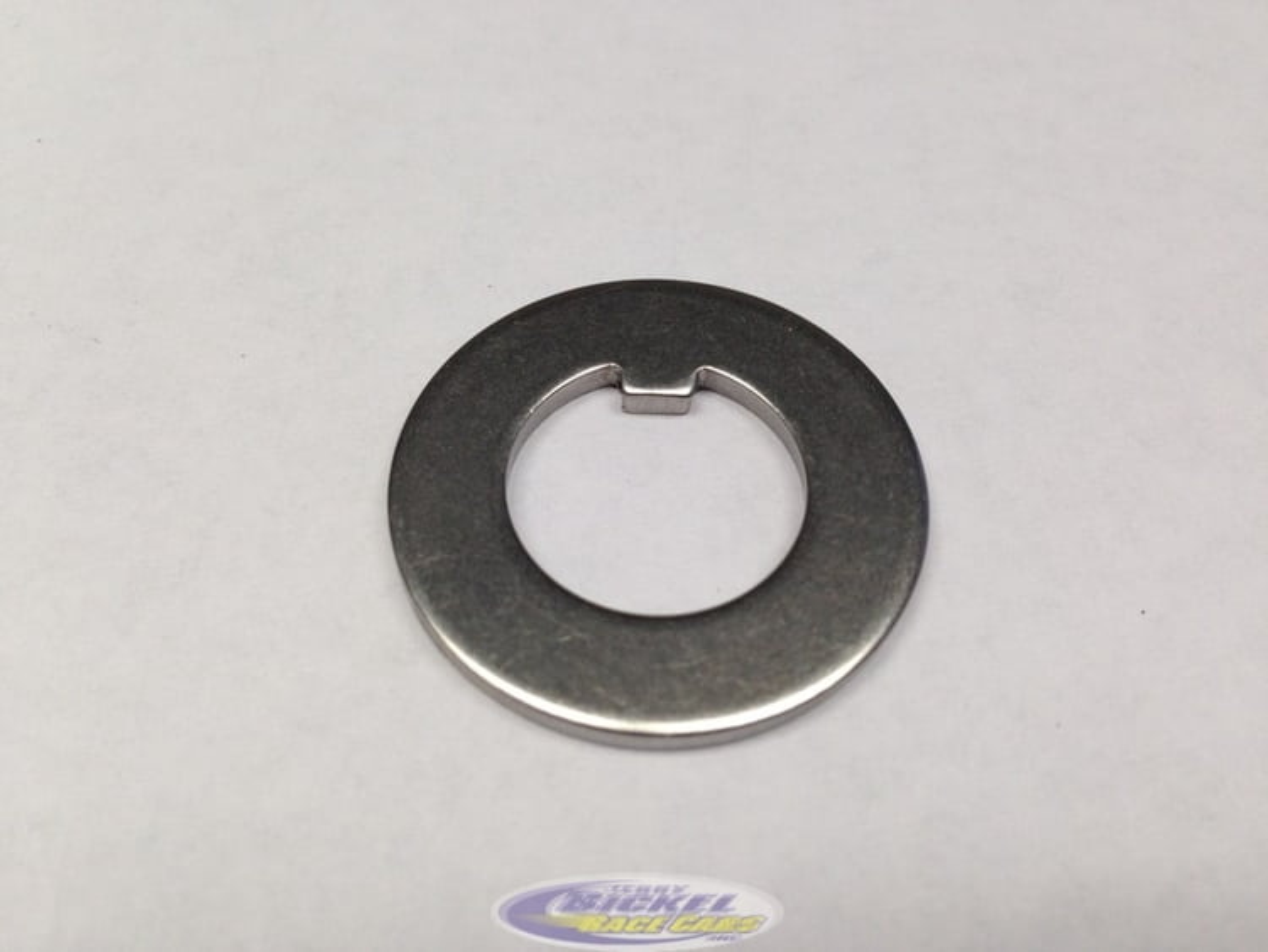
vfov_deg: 43.0
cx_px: 634
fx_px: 1209
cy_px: 476
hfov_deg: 55.3
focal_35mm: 33
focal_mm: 4.12
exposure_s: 1/40
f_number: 2.4
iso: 64
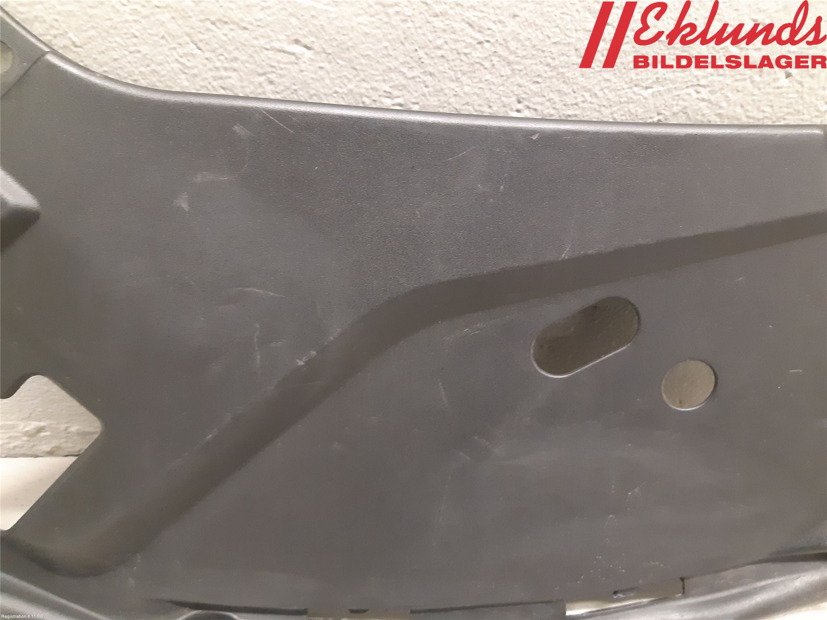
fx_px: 621
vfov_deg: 53.1
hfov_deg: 67.3
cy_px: 310
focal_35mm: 26
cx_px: 414
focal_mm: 3.93
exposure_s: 1/25
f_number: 1.7
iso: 400
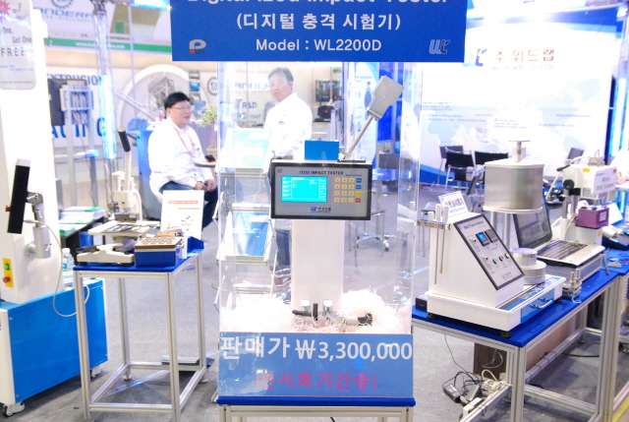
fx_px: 630
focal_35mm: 36
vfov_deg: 37.0
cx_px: 314
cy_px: 211
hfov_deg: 53.1
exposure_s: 1/60
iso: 1600
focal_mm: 24
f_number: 4
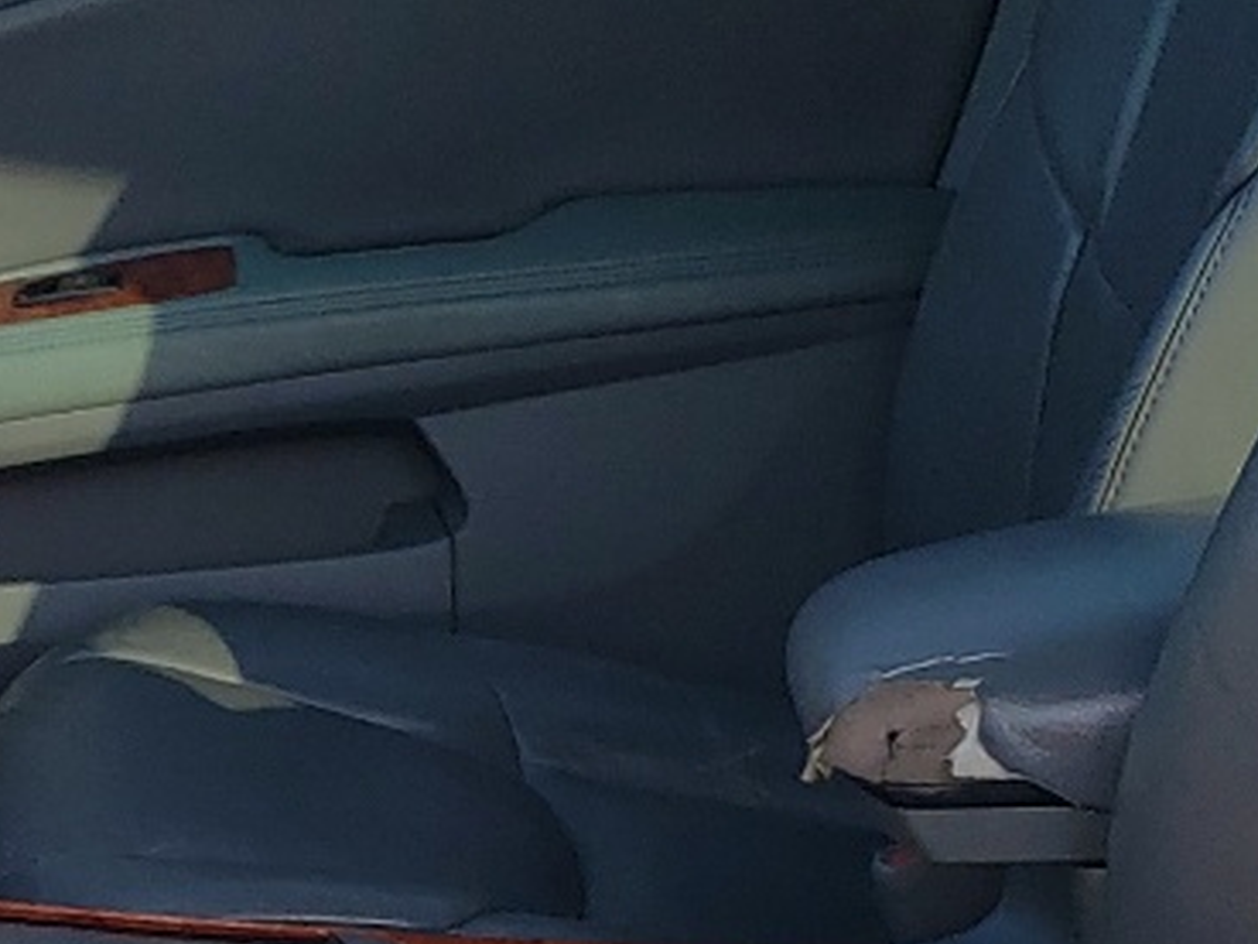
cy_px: 947
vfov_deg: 12.9
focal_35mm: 113
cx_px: 85
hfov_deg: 17.1
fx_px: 4107
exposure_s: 1/769
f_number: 1.5
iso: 50
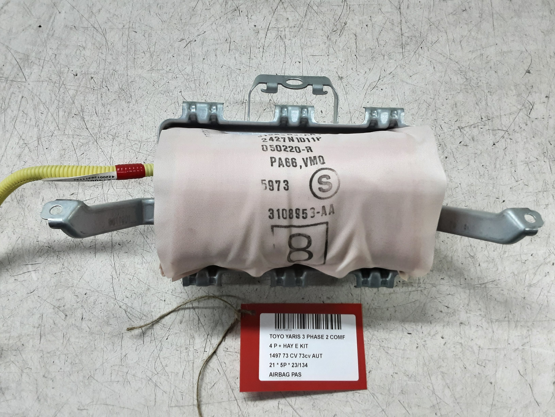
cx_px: 278
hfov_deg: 65.3
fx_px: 433
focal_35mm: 27
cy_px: 208
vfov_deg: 51.4
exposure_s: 1/50
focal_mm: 2.91
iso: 80
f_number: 1.9
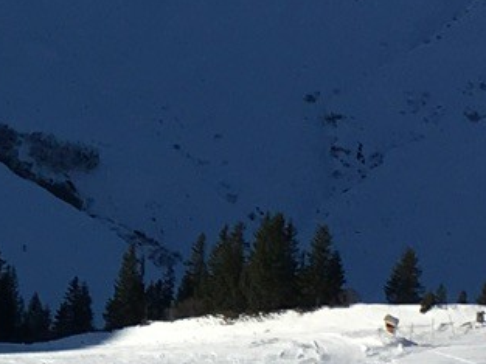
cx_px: -269
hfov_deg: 10.1
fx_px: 2664
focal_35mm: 190
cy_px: 142
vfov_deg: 7.8
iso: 25
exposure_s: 1/2959
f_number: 2.2
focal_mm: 4.15
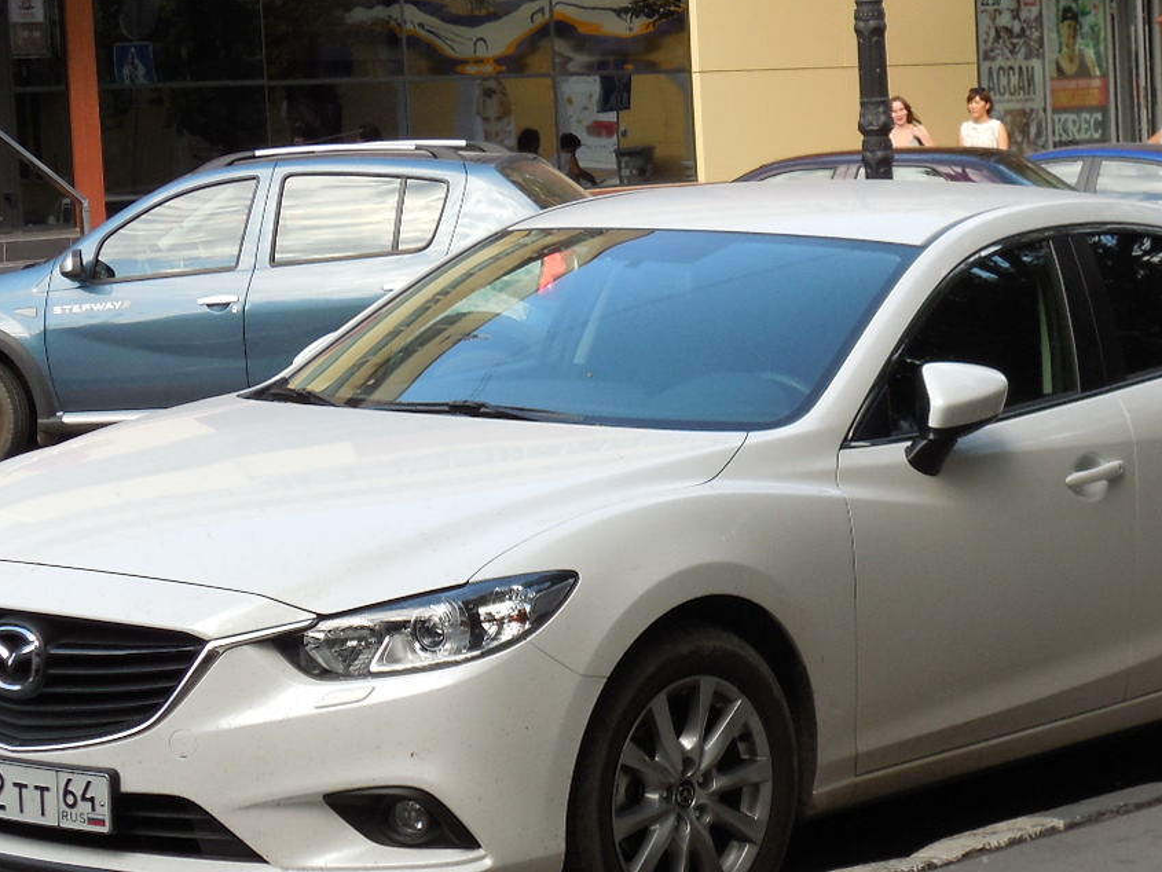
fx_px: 4197
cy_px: 531
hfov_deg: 15.7
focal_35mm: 125
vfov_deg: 11.9
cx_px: 747
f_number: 4.2
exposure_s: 1/160
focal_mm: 10.9
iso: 125
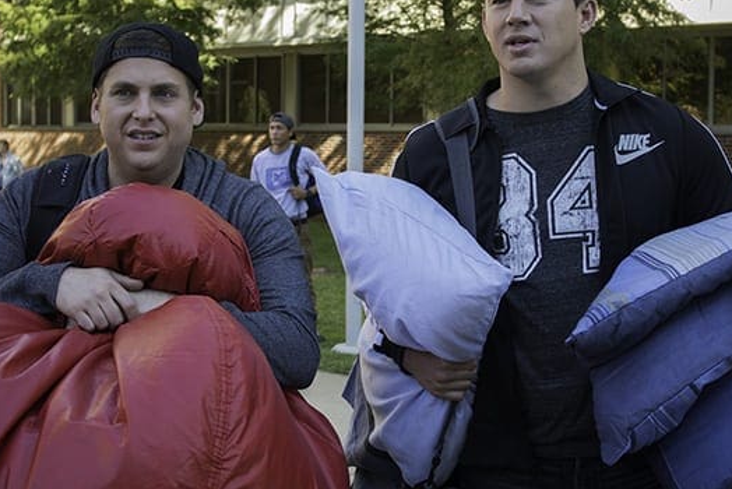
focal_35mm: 60
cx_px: 389
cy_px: 217
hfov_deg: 33.4
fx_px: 1221
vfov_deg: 22.6
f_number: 6.3
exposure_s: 1/160
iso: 400
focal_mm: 35
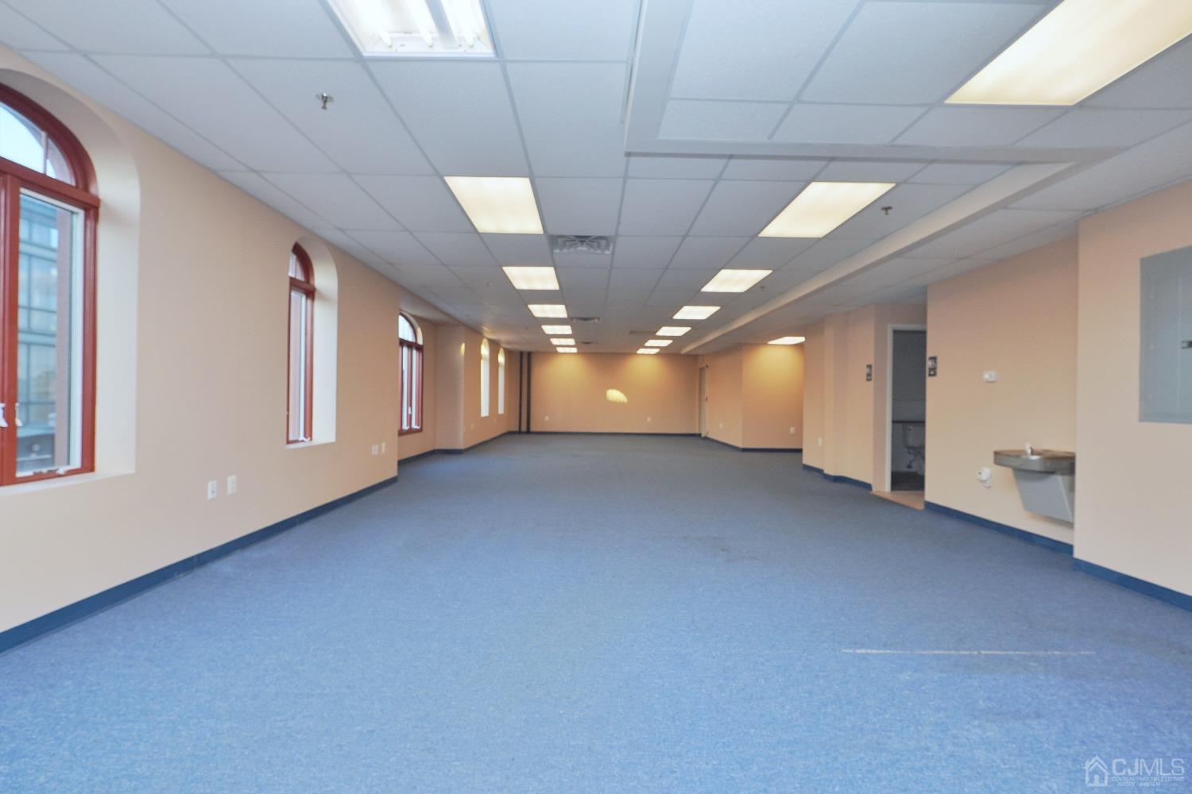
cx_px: 596
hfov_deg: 95.0
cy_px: 397
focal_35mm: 16
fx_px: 546
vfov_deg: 72.1
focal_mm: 11
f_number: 4
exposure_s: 1/60
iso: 100
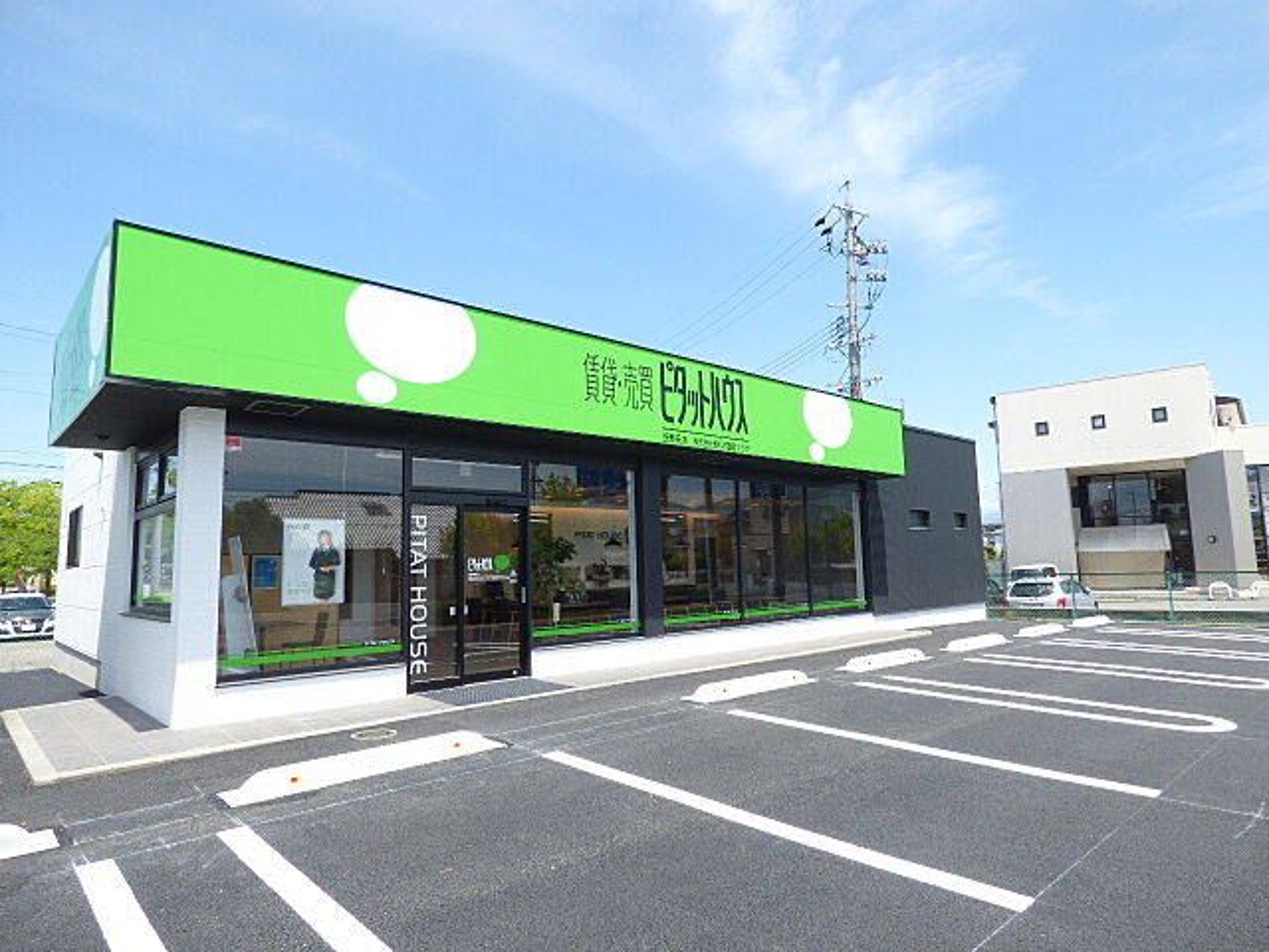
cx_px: 634
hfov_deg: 81.7
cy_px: 476
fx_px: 733
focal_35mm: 20
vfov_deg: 66.0
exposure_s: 1/250
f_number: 5.6
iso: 100
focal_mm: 3.58
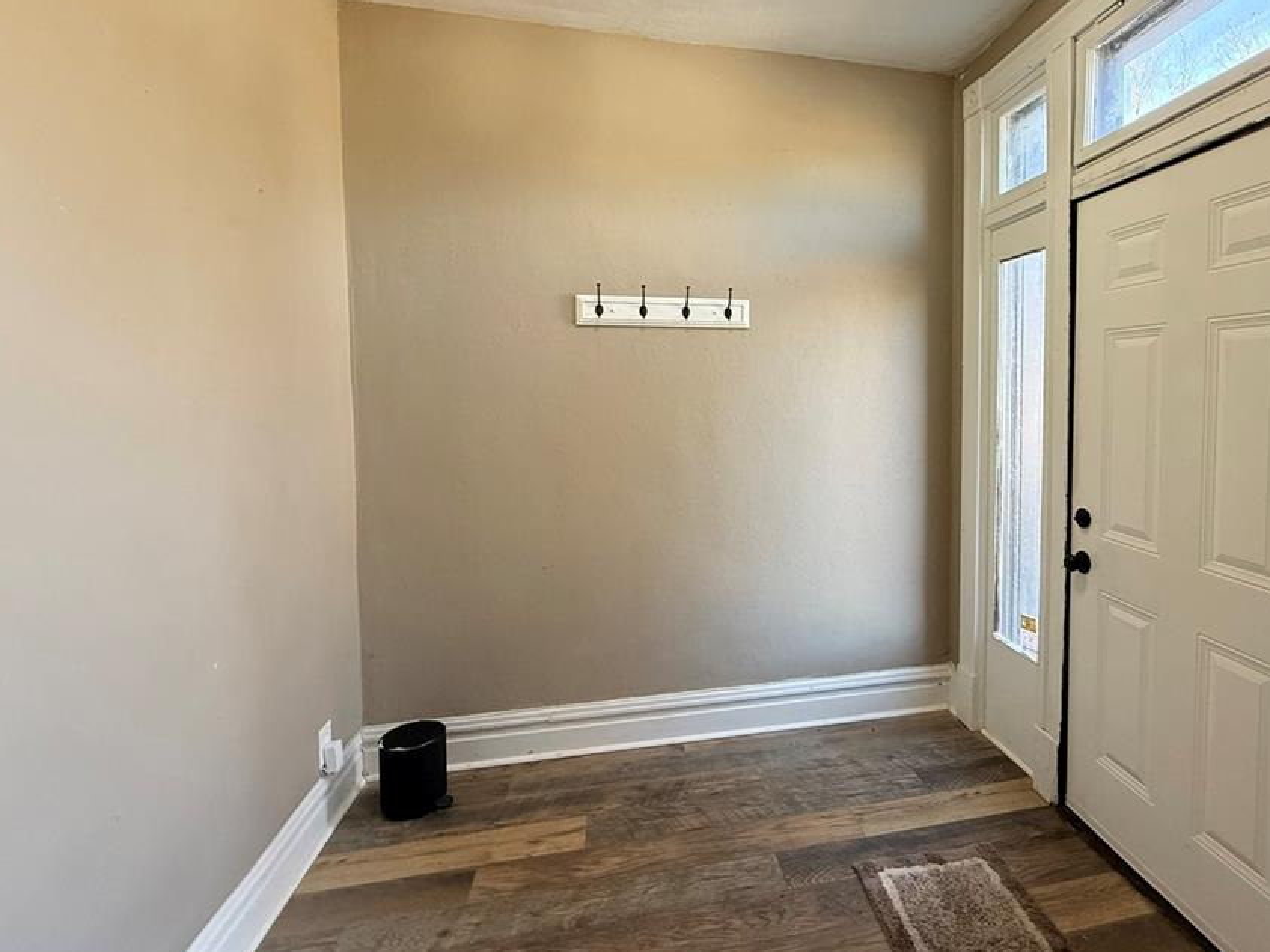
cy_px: 396
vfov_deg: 74.1
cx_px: 759
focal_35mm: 17
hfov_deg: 89.9
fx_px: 624
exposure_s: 1/120
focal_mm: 2.22
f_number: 2.2
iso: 320
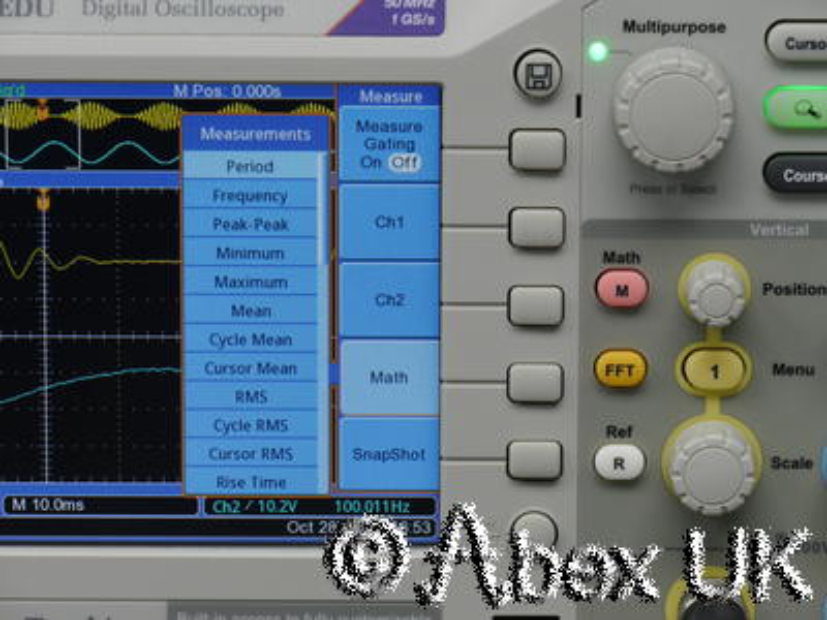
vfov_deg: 5.3
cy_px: 310
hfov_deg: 7.1
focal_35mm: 280
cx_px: 414
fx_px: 6689
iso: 400
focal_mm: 140
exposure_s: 1/15
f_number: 11
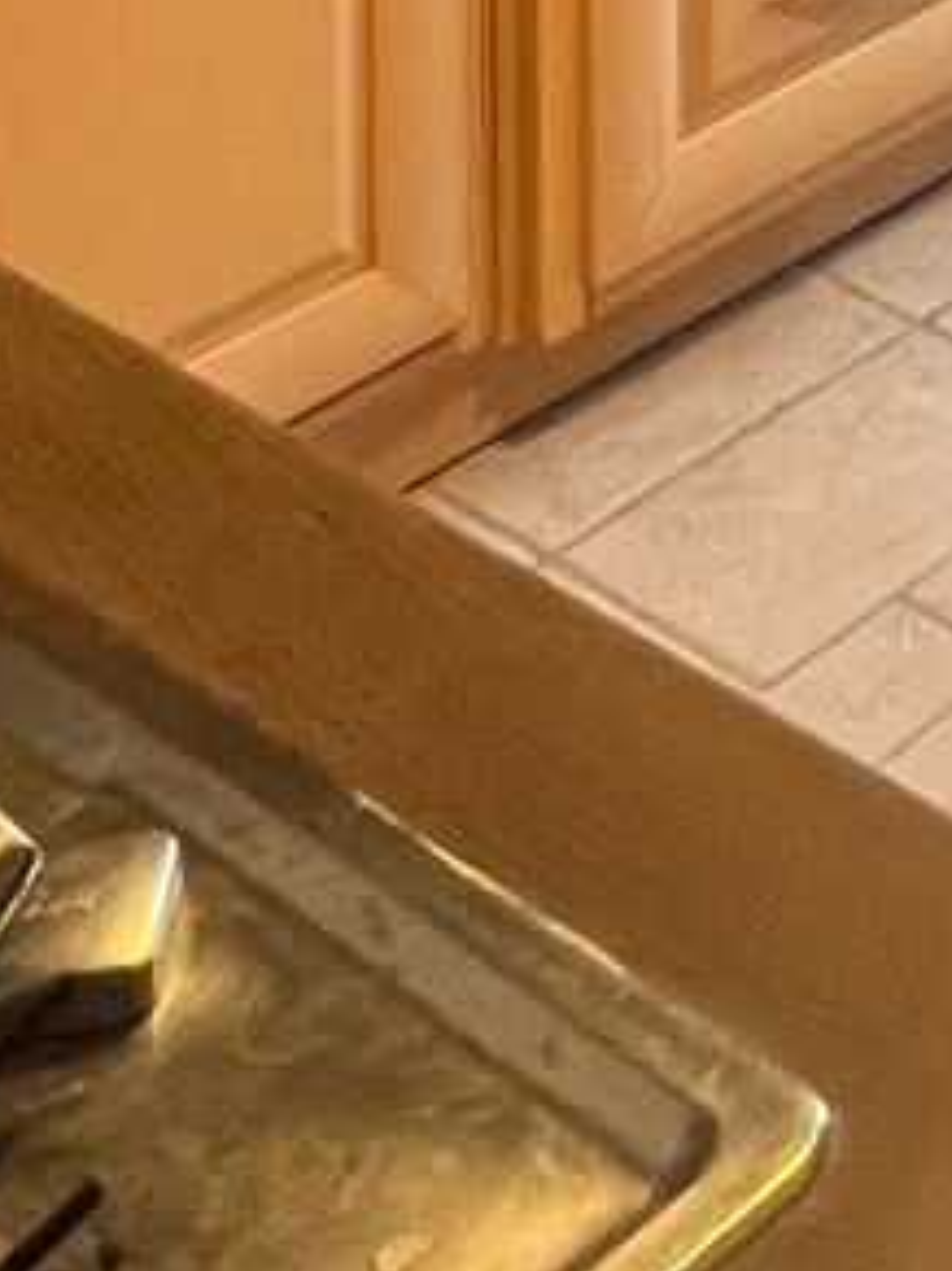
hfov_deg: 14.3
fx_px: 3303
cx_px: 1777
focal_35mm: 90
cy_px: -1516
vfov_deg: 15.5
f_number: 1.8
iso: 160
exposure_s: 1/50
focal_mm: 1.57
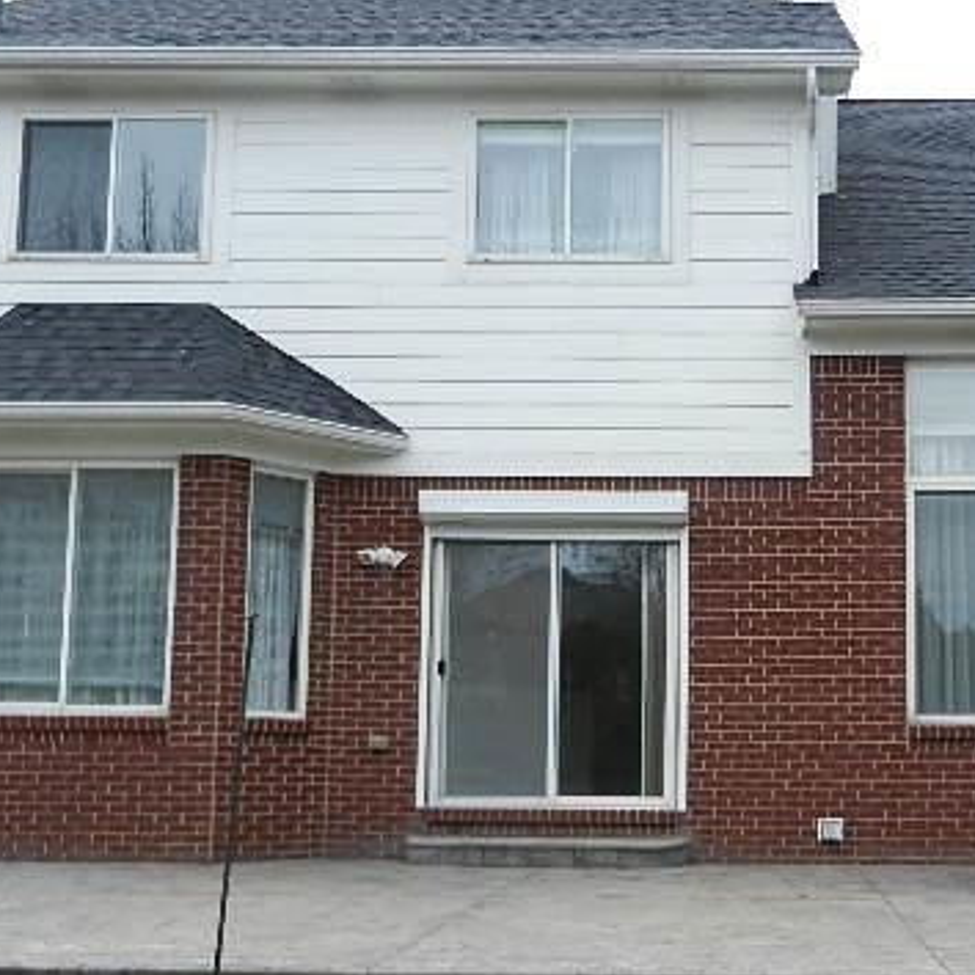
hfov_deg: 40.9
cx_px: 705
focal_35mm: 40
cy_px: 636
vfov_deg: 41.4
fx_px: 1275
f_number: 7
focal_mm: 4.5
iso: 160
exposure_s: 1/800
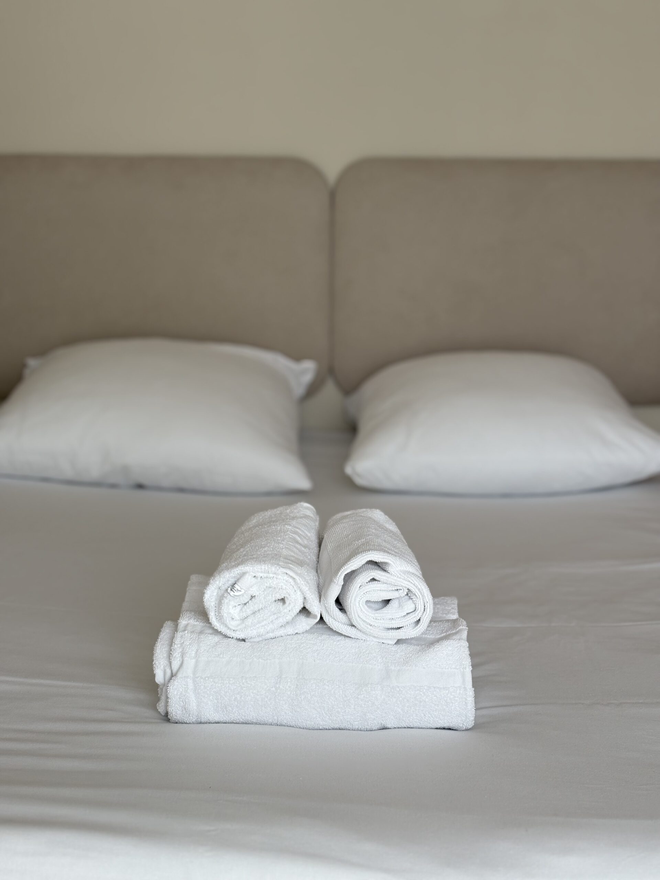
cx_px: 330
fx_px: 1322
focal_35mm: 52
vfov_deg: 36.8
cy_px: 440
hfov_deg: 28.0
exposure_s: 1/343
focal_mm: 5.96
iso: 32
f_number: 1.6
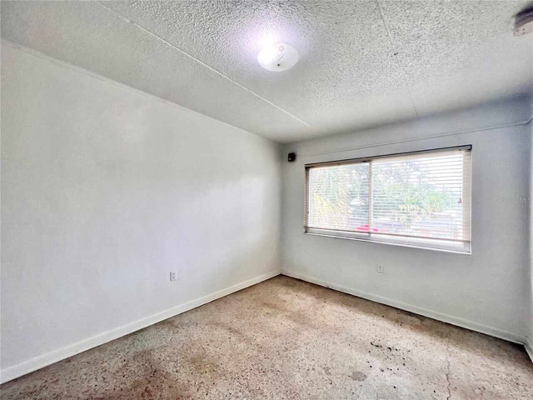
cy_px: 200
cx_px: 266
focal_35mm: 13
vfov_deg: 89.9
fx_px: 200
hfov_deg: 106.2
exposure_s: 1/120
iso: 40
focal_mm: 1.57
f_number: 1.8
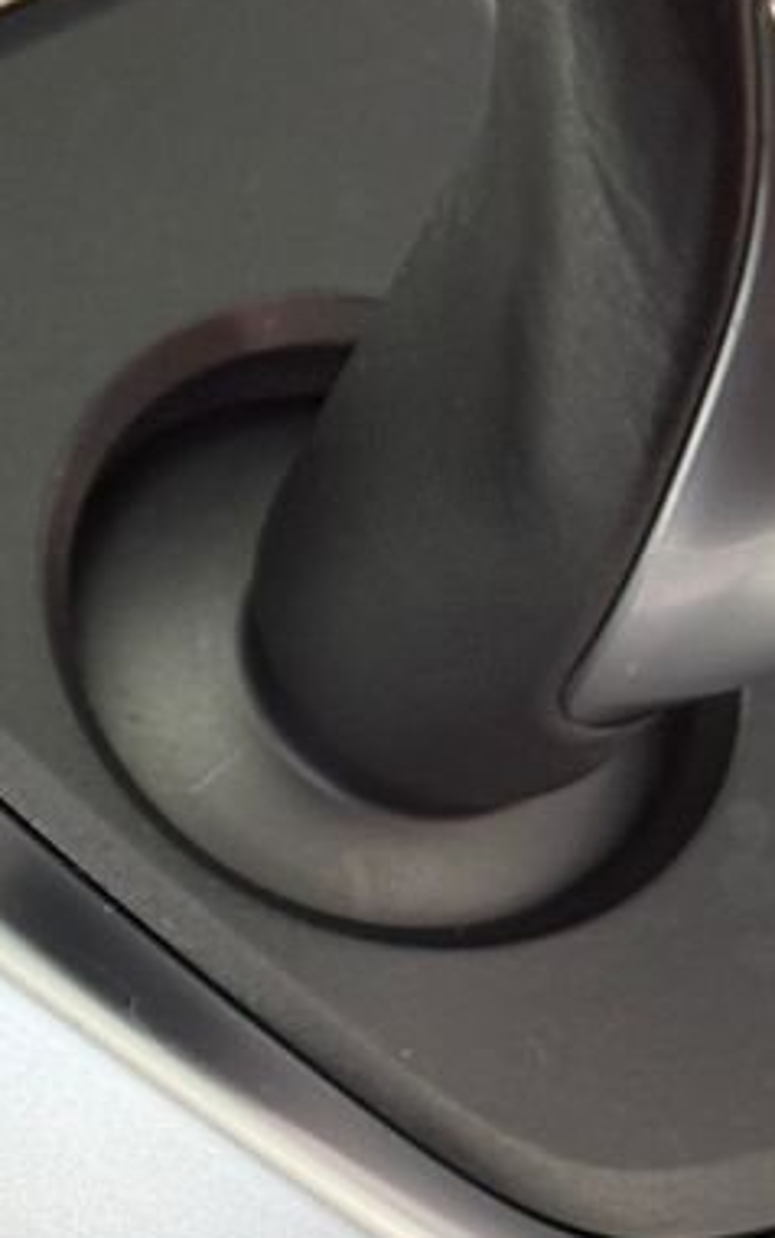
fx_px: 4623
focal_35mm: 137
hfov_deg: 8.9
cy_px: 1023
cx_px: -860
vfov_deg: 15.1
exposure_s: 1/60
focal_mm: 6.76
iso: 250
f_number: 1.78
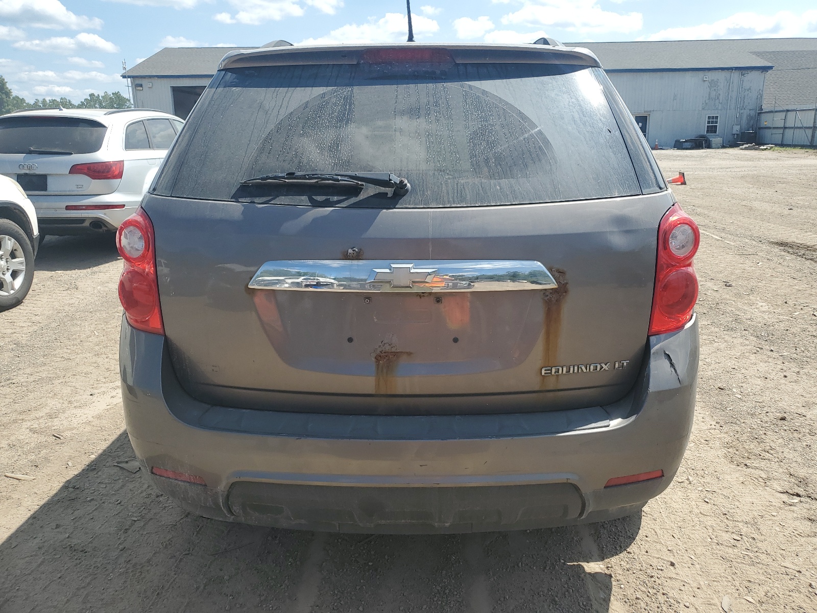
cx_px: 408
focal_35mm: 26
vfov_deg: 53.1
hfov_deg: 67.3
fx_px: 614
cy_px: 306
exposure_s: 1/2500
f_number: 1.5
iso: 50
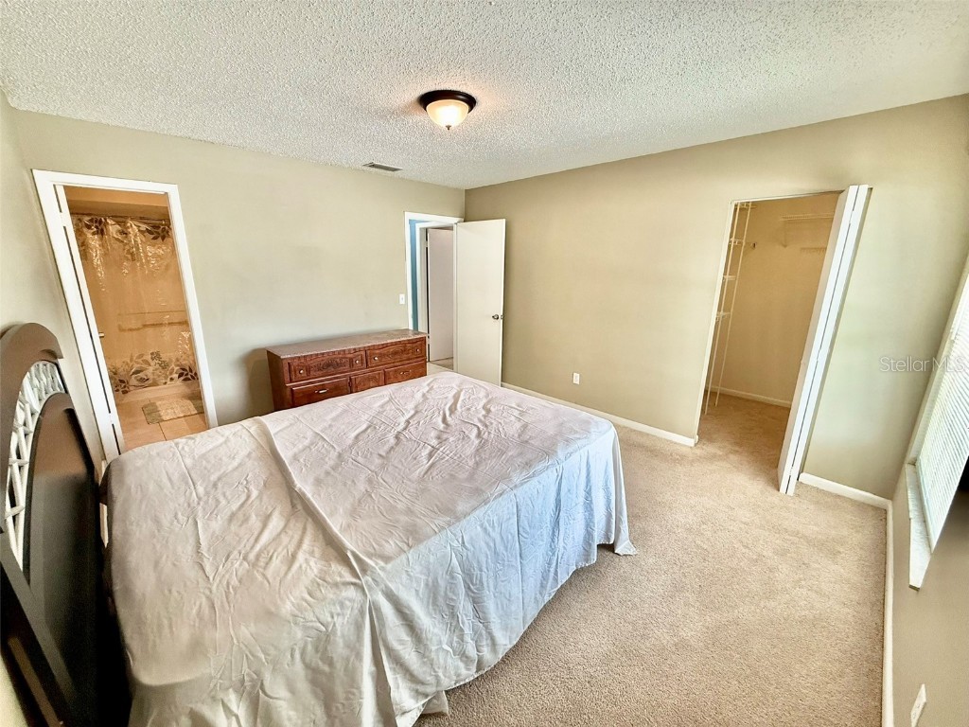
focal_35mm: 14
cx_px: 484
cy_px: 364
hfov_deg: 102.1
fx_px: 392
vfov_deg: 85.7
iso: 200
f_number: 2.2
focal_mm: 2.22
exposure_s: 1/120
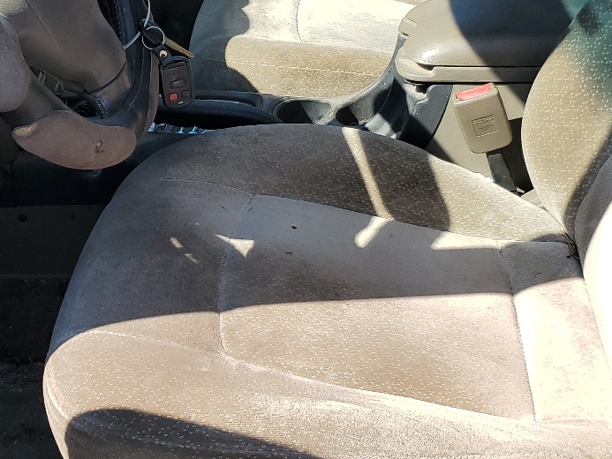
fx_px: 1061
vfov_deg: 24.3
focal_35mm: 60
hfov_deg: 31.8
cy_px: 139
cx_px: 189
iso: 50
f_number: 1.5
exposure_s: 1/1000
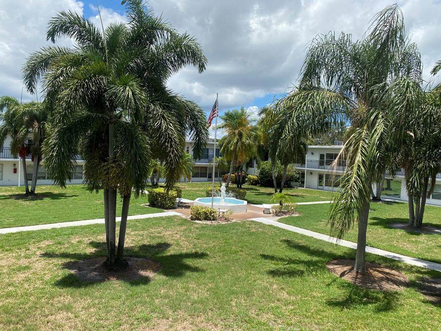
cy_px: 163
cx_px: 220
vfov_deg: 51.4
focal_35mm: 27
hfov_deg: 65.3
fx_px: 344
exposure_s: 1/2625
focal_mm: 4.25
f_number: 1.8
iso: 32
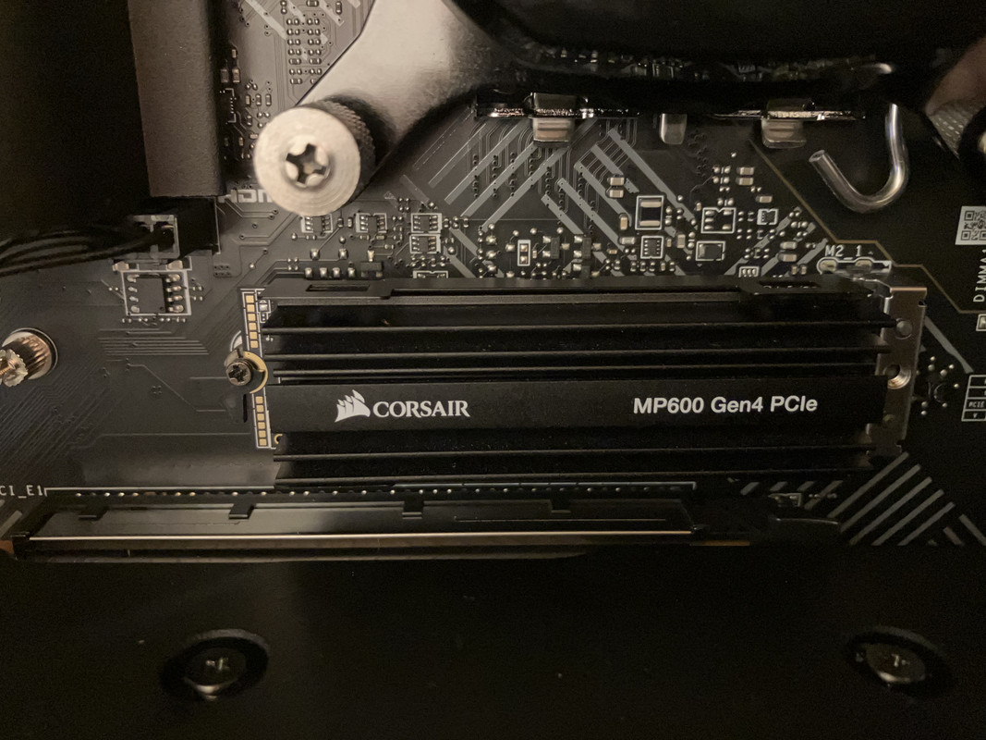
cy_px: 370
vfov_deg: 49.7
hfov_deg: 63.4
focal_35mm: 28
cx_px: 493
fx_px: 797
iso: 1600
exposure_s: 1/4
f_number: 1.8
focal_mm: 3.99
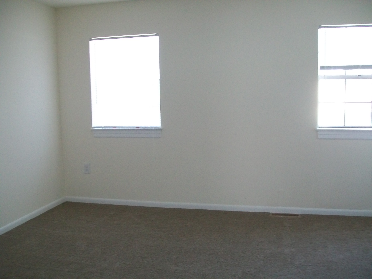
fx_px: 387
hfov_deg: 51.4
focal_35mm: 36
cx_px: 186
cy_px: 140
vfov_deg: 39.7
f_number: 2.7
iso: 160
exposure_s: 1/60
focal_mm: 6
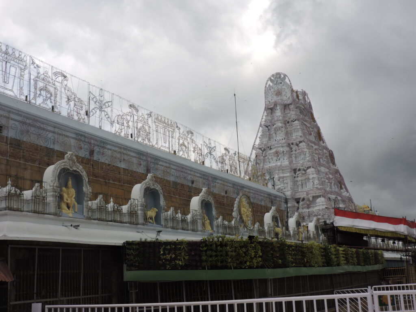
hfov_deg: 43.9
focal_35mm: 43
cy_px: 156
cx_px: 208
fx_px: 517
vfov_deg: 33.6
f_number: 3.4
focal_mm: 7.7
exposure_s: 1/1250
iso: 100
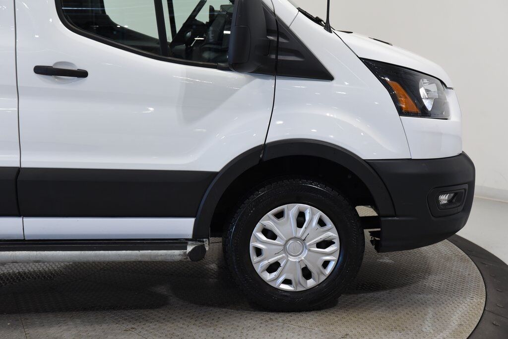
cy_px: 170
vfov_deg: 21.9
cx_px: 254
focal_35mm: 62
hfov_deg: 32.4
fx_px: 875
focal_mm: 62
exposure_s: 1/100
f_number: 5
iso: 1600
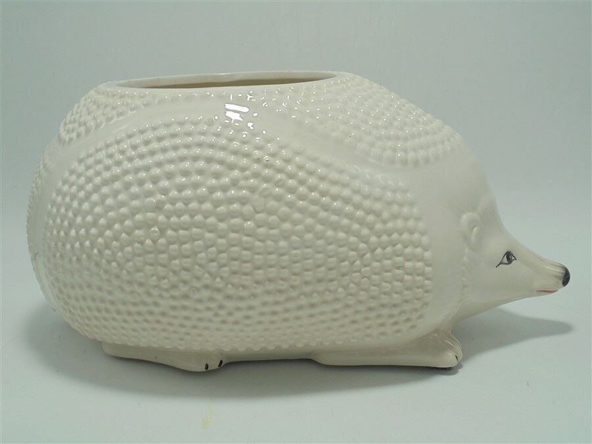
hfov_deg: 49.0
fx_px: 650
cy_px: 222
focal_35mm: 38
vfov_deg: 37.7
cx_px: 296
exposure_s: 1/80
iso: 100
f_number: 4.2
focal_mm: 6.9
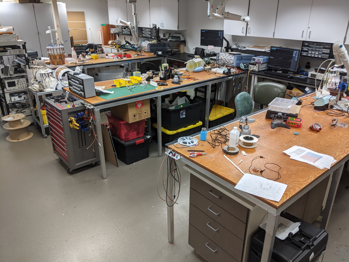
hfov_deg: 65.3
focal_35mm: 27
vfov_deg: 51.4
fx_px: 272
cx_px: 174
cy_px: 131
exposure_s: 1/125
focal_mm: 4.44
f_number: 1.8
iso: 81
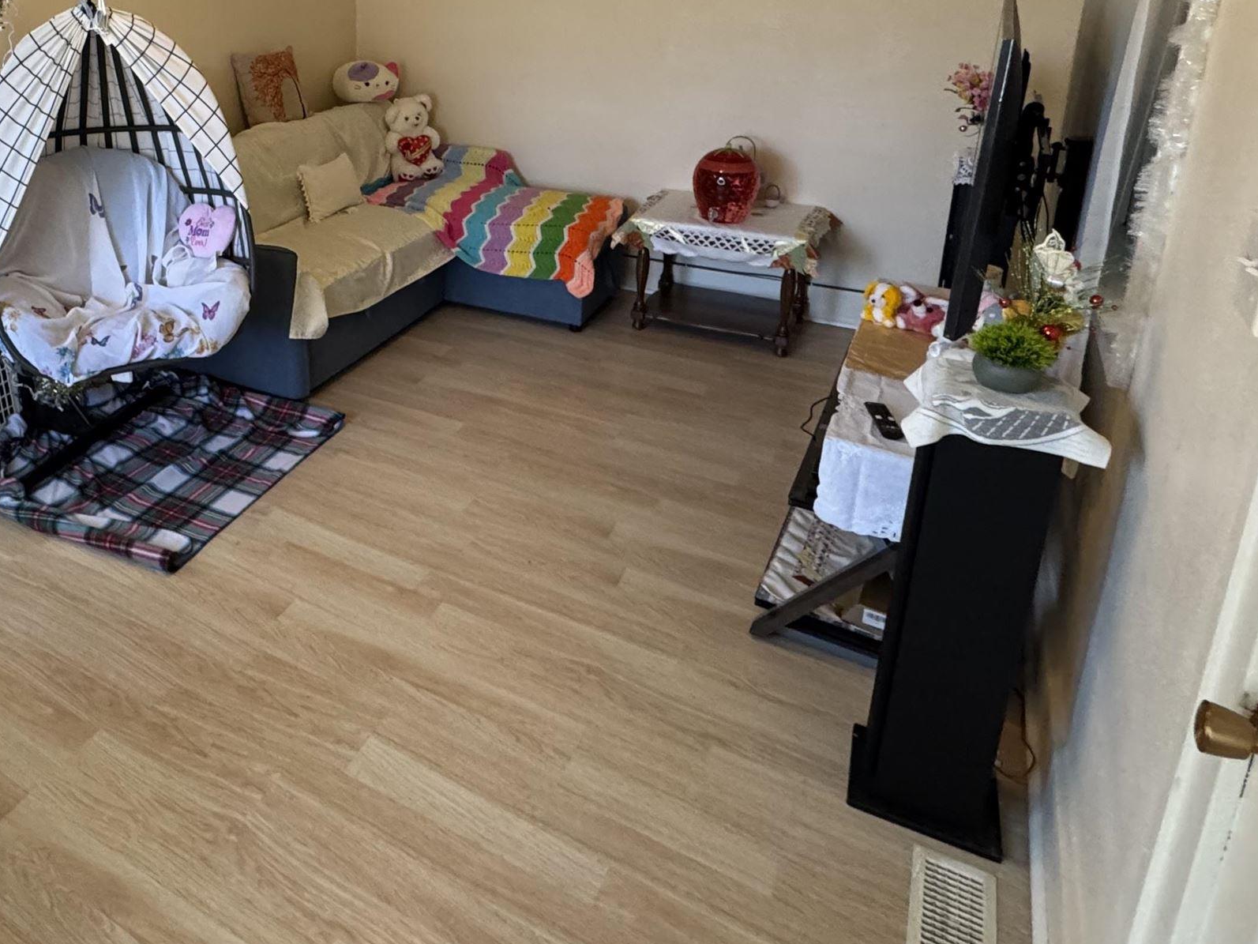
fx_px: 981
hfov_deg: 61.2
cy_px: 221
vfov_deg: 49.1
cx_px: 296
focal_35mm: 27
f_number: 2.2
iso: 400
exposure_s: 1/60
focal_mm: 2.22
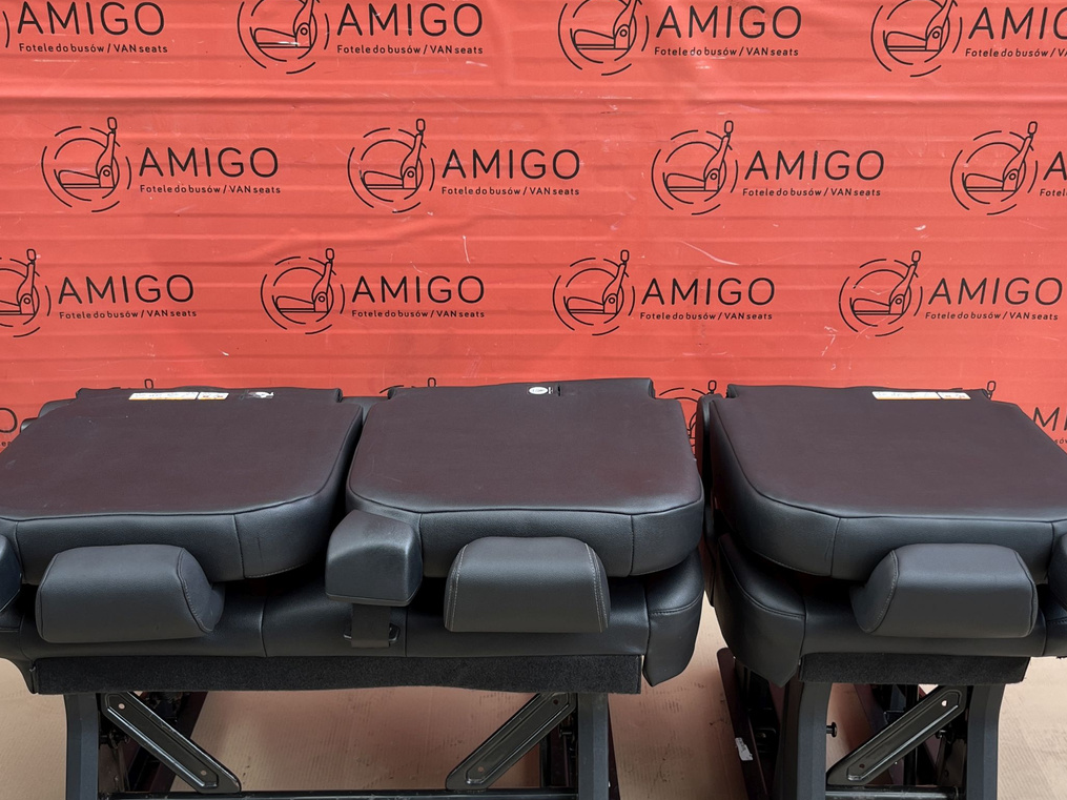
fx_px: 1264
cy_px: 403
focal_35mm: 41
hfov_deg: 45.8
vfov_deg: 35.1
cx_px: 547
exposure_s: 1/143
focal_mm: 5.1
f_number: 1.6
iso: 40
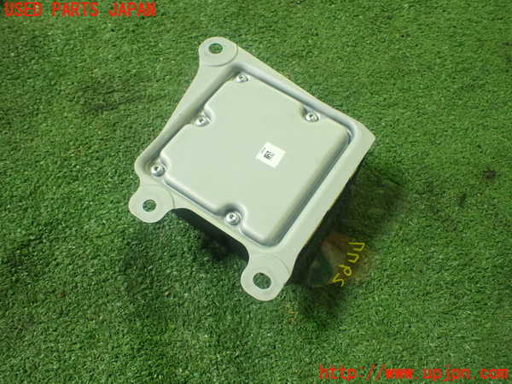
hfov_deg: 60.0
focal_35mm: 30
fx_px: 444
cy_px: 192
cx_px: 256
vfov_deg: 46.8
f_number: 2.3
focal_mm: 5.4
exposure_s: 1/125
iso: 640
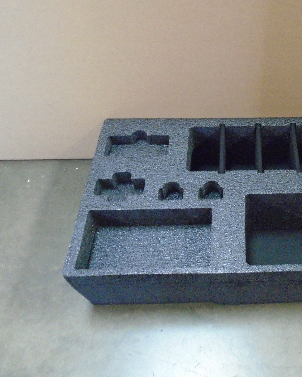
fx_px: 425
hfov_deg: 37.0
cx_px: 264
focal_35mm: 38
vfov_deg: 47.9
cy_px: 170
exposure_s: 1/20
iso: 800
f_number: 3.2
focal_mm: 4.6
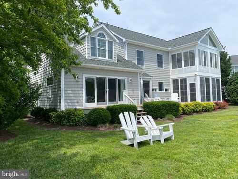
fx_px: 179
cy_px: 90
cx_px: 119
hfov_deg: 67.3
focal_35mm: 26
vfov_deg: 53.1
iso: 32
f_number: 1.8
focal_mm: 4.25
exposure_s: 1/3205
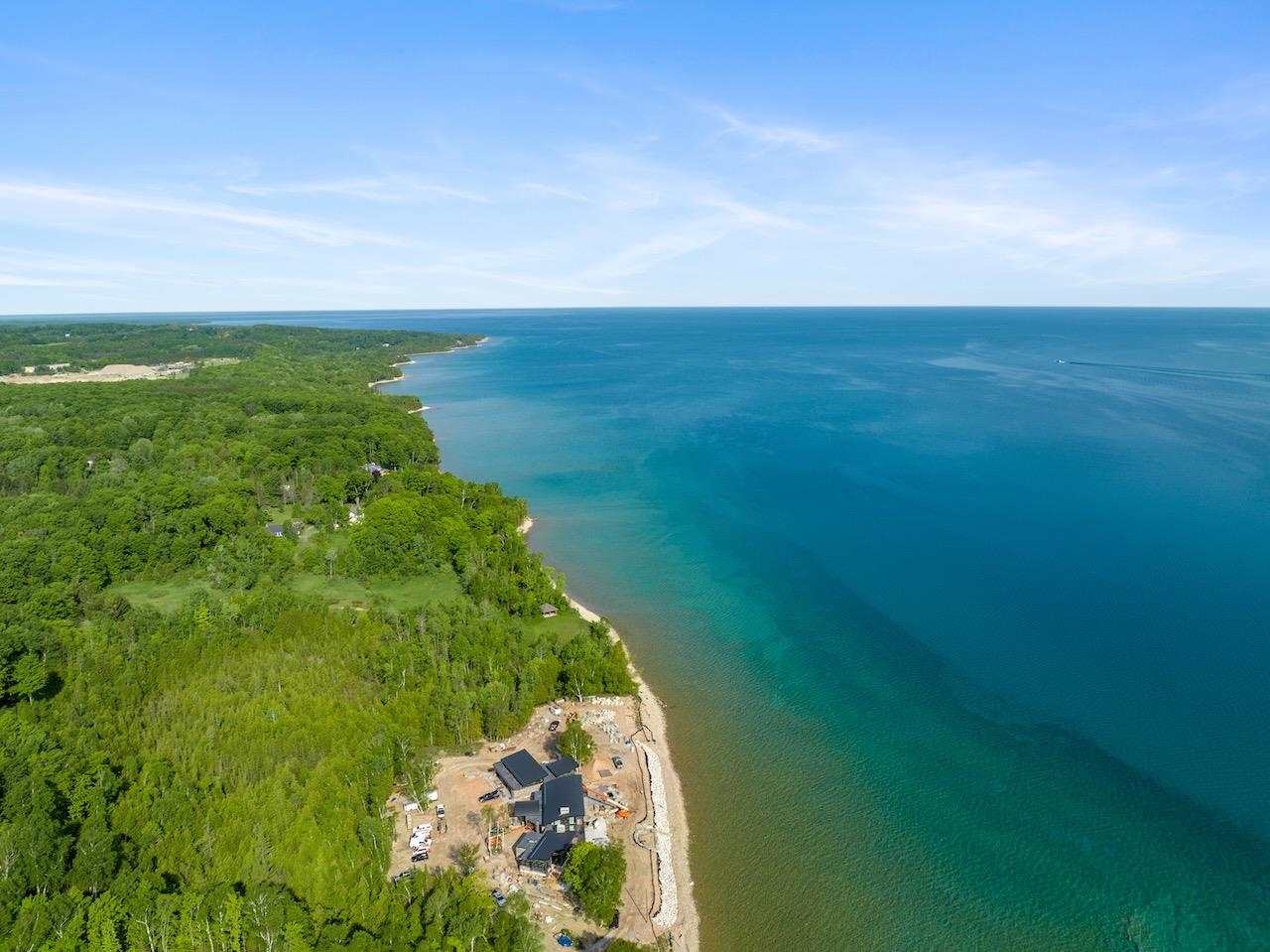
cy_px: 476
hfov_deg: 71.6
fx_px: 880
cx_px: 635
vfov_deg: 56.8
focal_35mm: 24
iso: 100
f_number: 2.8
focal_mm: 12.29
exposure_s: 1/1600
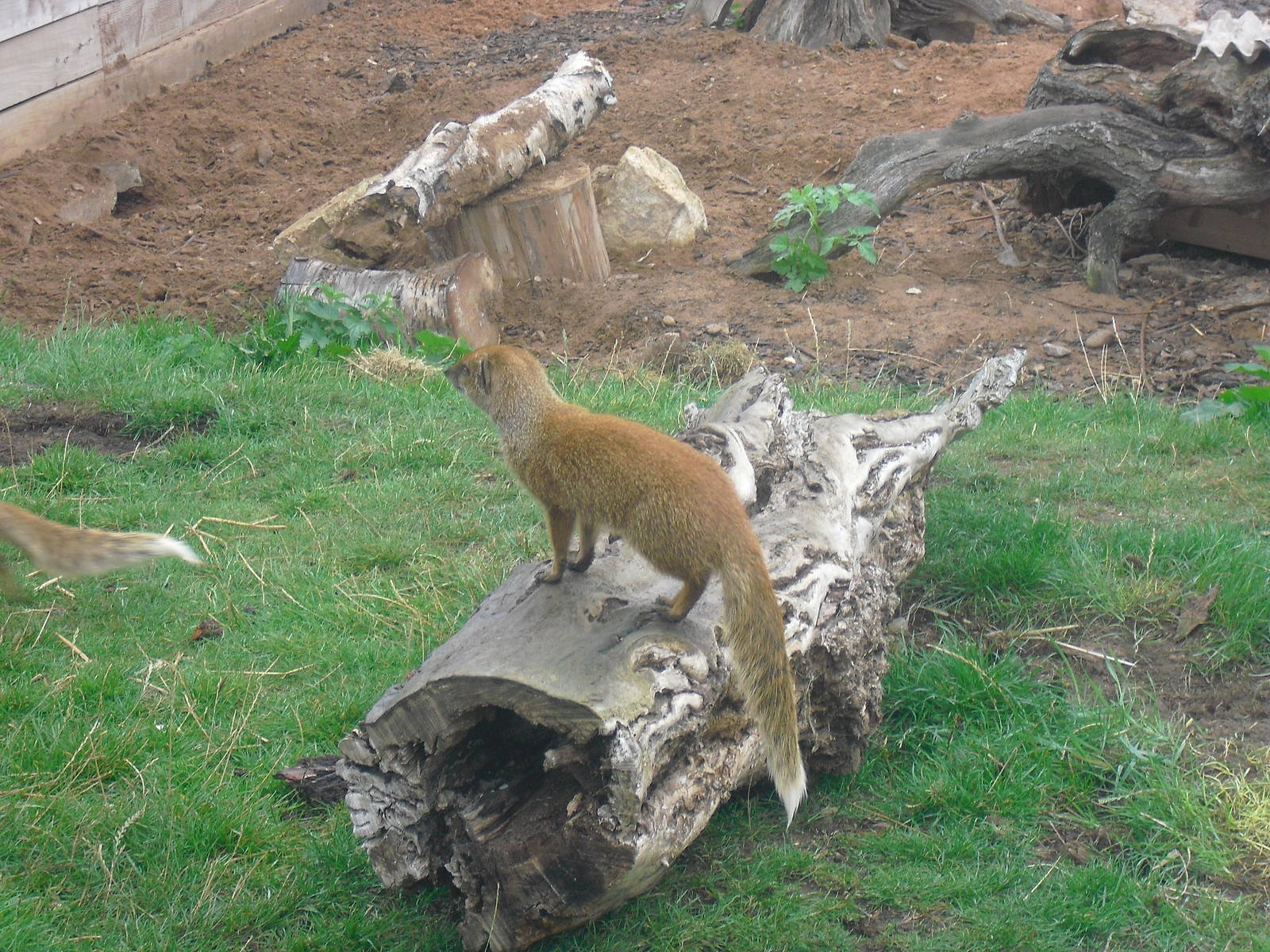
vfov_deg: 13.8
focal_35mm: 107
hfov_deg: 18.4
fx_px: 3926
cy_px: 476
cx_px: 635
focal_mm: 18.9
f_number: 5.6
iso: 200
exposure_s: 1/60
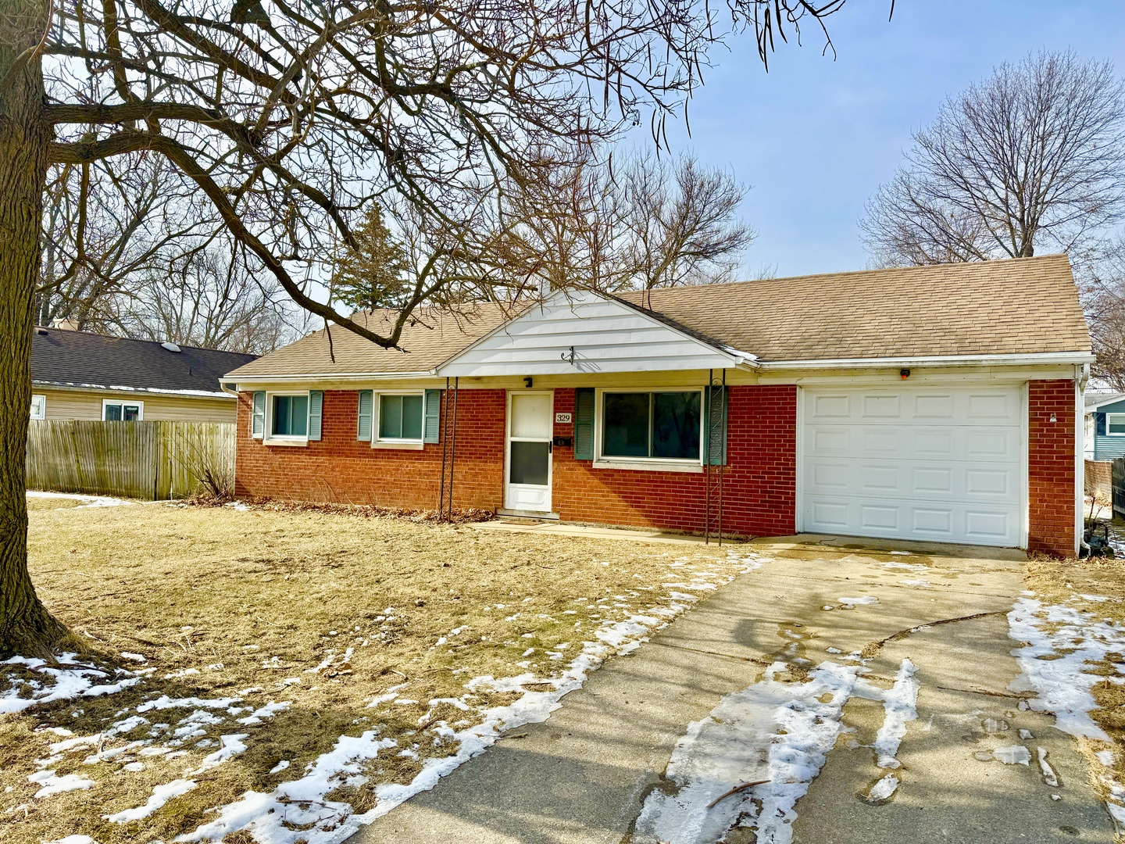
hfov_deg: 71.6
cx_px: 562
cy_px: 422
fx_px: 780
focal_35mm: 24
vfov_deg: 56.8
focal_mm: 6.76
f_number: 1.78
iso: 80
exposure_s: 1/4975
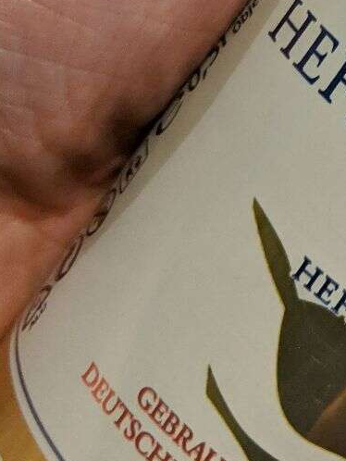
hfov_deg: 12.4
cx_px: 588
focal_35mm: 111
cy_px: -58
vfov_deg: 17.1
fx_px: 1478
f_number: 1.8
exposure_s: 1/30
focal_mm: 4.44
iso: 576
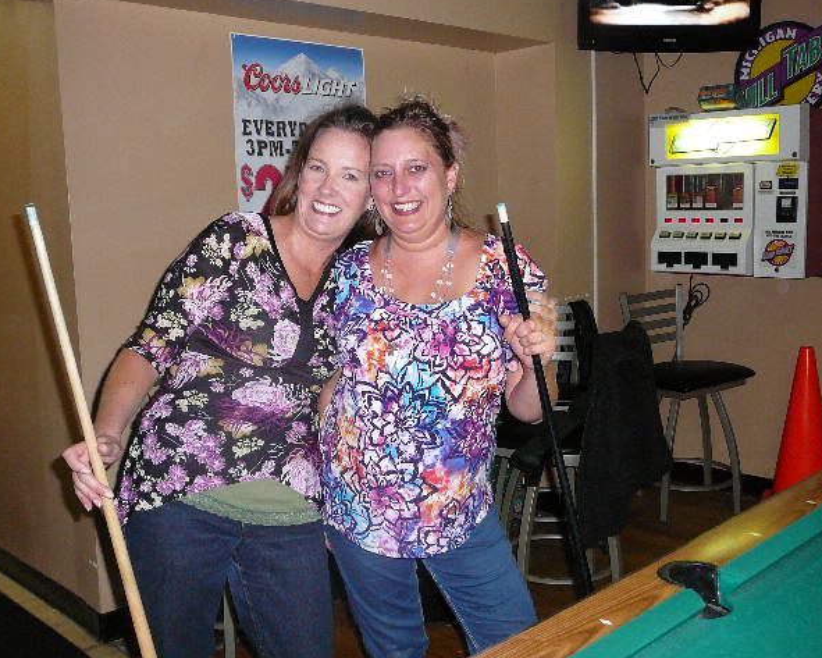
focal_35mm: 37
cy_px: 326
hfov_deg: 49.1
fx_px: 900
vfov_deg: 40.1
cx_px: 431
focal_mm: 5.2
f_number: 2.8
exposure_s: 1/30
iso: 250
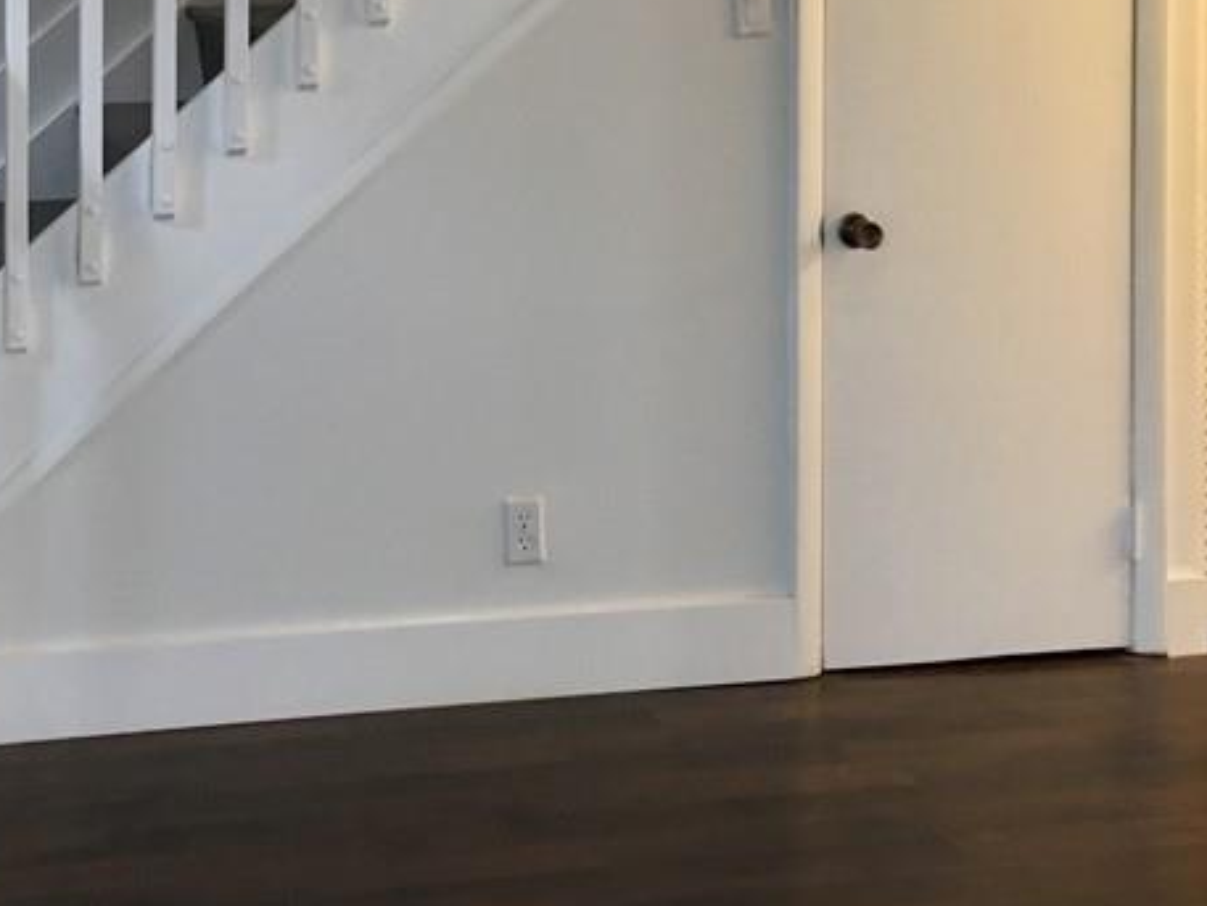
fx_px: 2267
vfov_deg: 21.5
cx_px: 259
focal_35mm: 65
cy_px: -85
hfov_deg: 29.2
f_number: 2.2
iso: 100
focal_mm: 4.15
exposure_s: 1/30
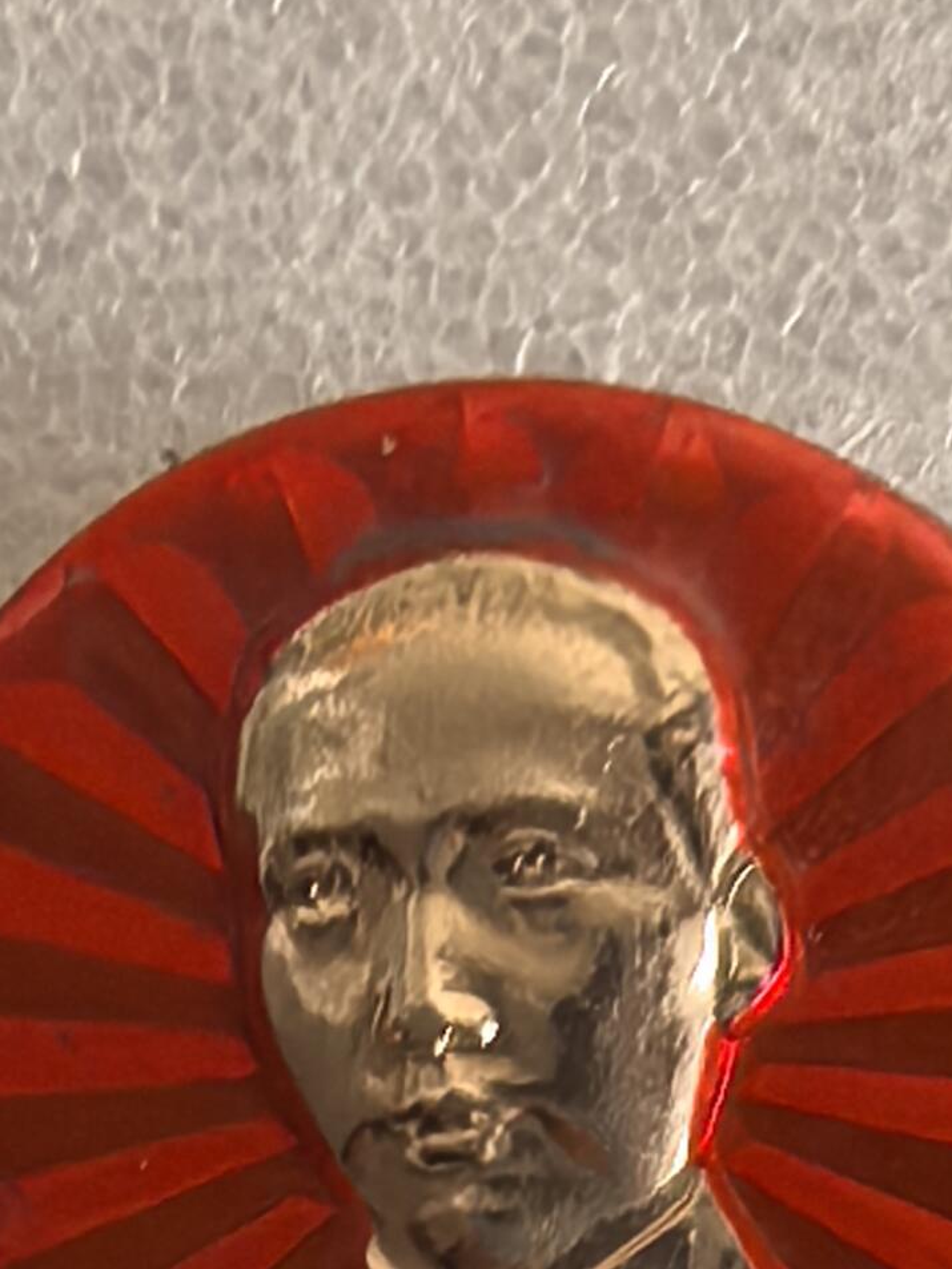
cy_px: 892
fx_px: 4363
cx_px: 526
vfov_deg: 16.5
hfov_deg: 12.5
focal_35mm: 119
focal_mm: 1.95
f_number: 2.2
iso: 250
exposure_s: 1/33.3
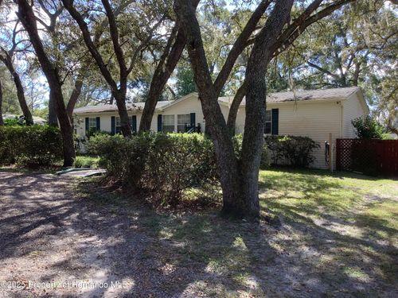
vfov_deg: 45.4
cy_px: 149
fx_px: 356
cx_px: 199
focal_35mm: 31
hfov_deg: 58.4
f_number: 2.4
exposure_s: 1/129
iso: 25
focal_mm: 3.3
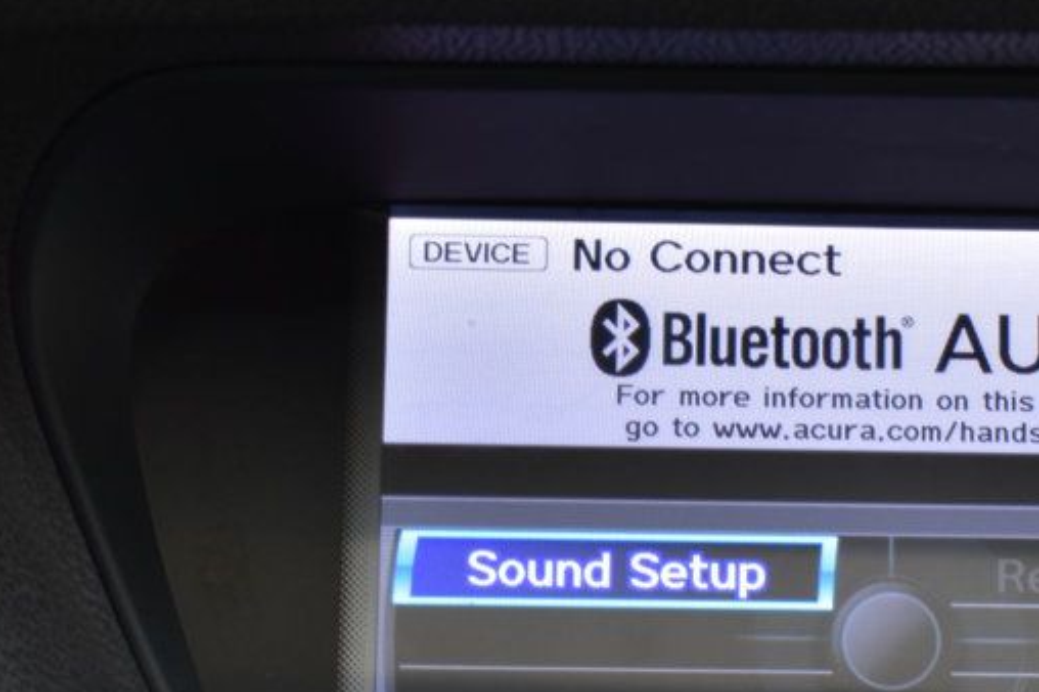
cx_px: 855
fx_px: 3317
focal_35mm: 115
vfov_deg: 11.9
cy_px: 553
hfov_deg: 17.6
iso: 400
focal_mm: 38
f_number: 7.1
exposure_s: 1/25
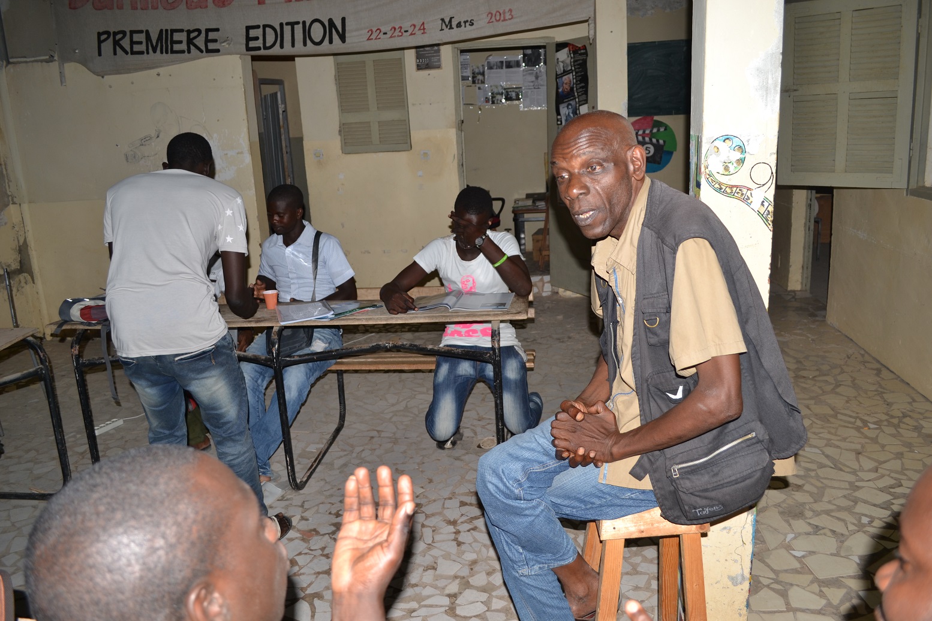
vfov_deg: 47.9
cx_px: 466
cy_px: 310
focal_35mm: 27
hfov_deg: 67.4
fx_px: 699
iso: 100
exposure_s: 1/60
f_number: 3.5
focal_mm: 18
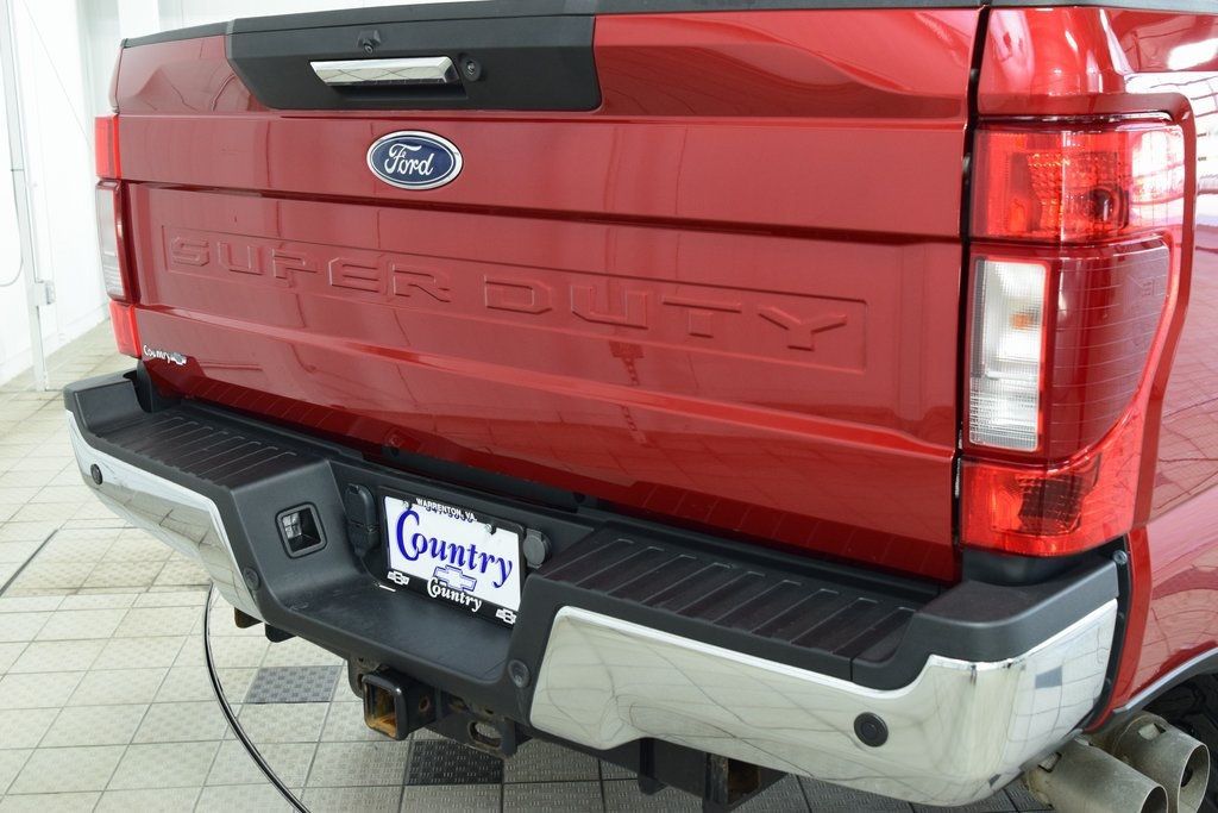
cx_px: 609
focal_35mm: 42
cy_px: 406
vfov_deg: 31.9
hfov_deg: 46.4
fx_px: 1421
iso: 1100
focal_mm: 28
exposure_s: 1/15
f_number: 6.3
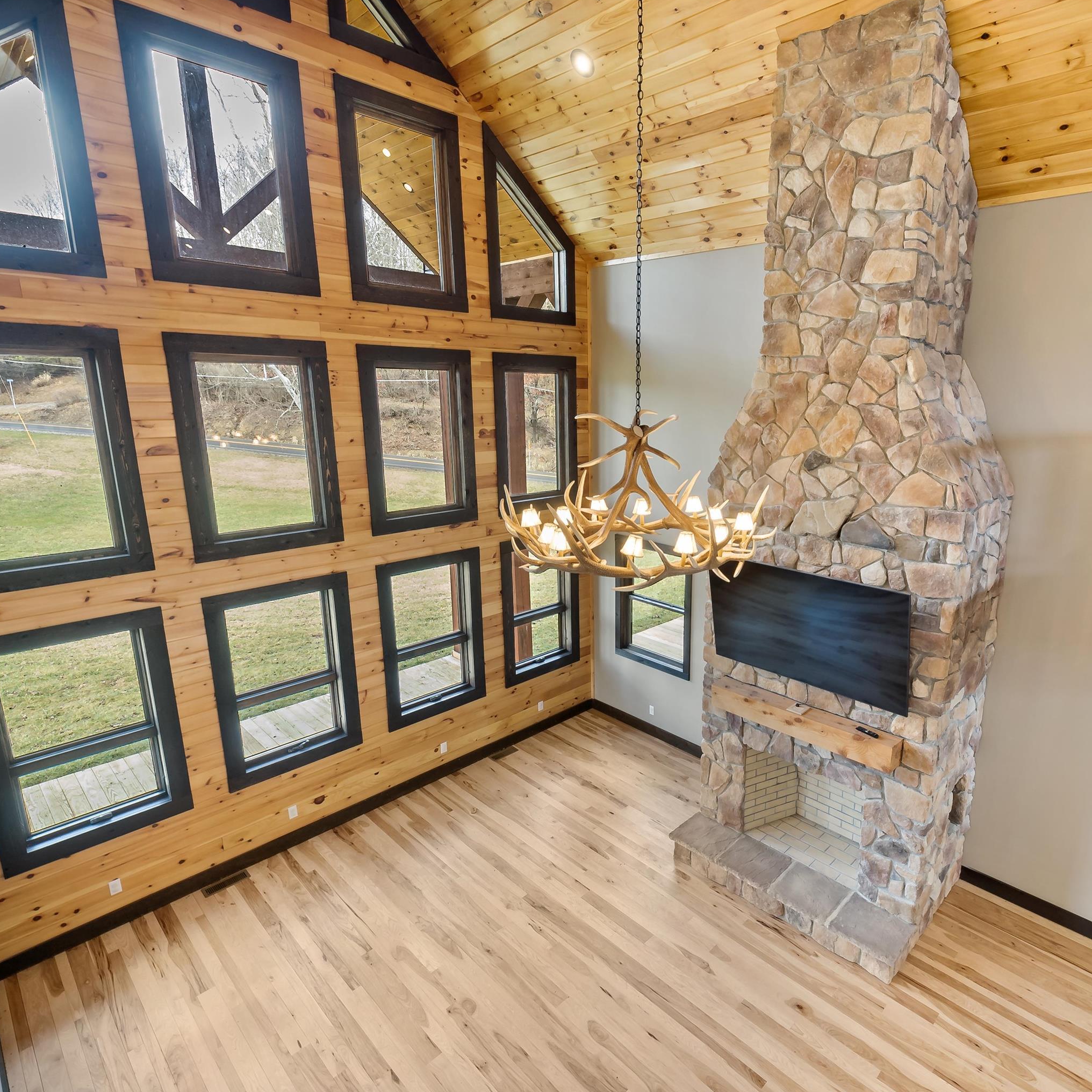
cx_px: 666
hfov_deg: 79.6
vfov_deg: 80.7
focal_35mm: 18
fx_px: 642
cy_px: 544
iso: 1000
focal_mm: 14
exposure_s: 1/80
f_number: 5.6
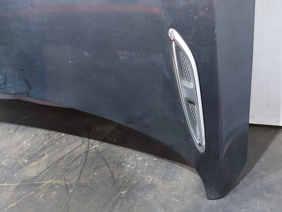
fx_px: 195
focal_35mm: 24
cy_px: 106
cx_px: 141
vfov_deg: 56.8
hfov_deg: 71.6
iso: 320
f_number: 1.8
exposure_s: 1/25
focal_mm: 5.23
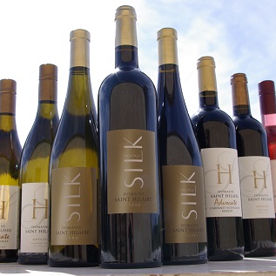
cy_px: 133
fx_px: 442
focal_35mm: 49
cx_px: 124
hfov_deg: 34.6
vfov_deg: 34.7
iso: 100
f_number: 8
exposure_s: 1/250
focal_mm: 24
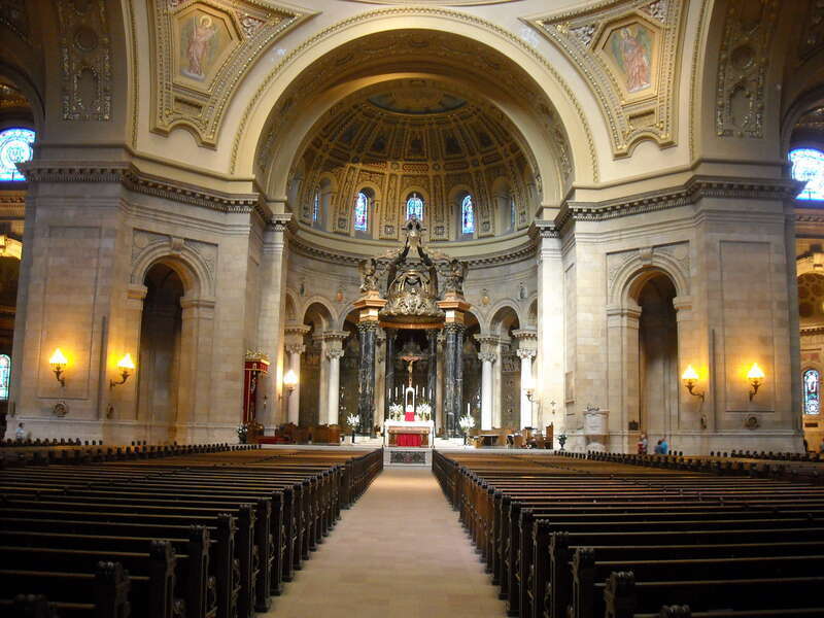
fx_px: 833
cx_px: 412
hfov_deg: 52.6
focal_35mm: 35
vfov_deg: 40.7
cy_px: 309
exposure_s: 1/10
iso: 400
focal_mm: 5.7
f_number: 2.8
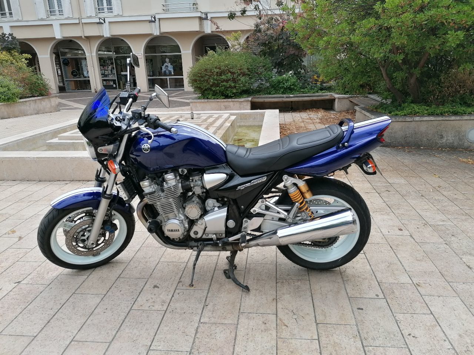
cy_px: 178
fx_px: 370
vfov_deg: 51.4
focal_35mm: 27
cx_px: 237
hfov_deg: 65.3
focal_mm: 4.75
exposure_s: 1/975
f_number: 1.8
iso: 50
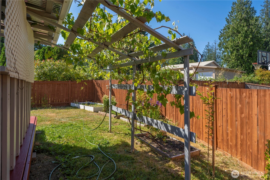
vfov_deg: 61.9
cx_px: 135
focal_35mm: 20
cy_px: 90
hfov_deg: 84.0
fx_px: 150
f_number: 6.7
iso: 100
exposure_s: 1/200
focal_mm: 20
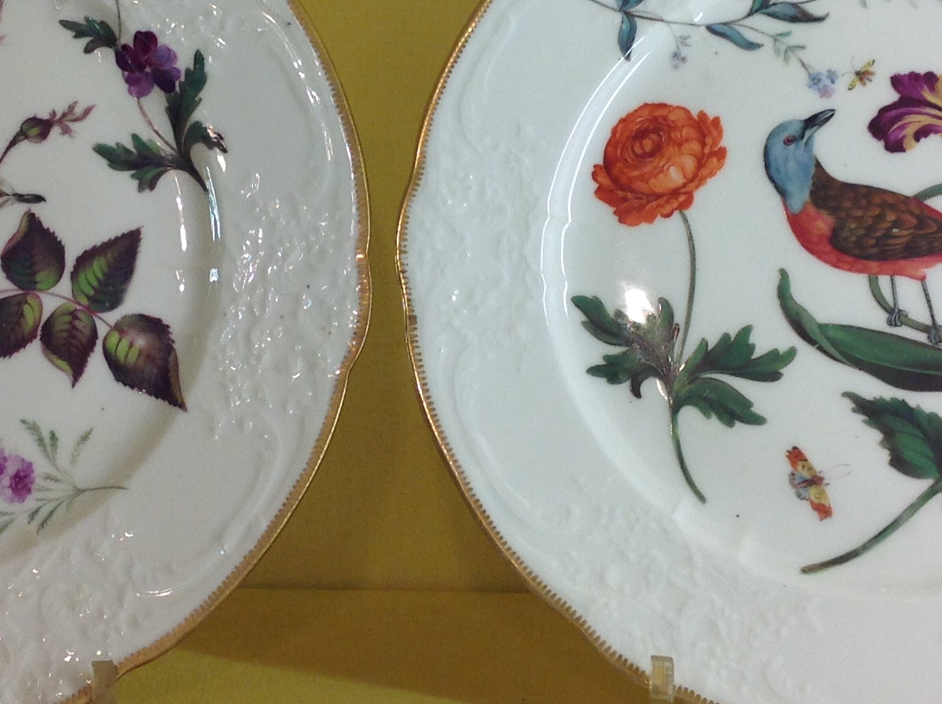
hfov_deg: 25.0
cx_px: 387
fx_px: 2120
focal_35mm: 78
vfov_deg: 18.8
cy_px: 233
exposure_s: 1/60
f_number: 2.4
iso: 64
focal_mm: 4.28
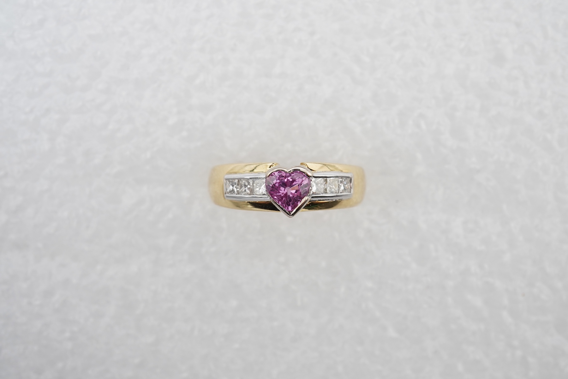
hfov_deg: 43.6
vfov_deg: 29.9
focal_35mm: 45
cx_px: 284
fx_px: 710
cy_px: 190
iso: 640
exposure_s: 1/125
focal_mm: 30
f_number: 16
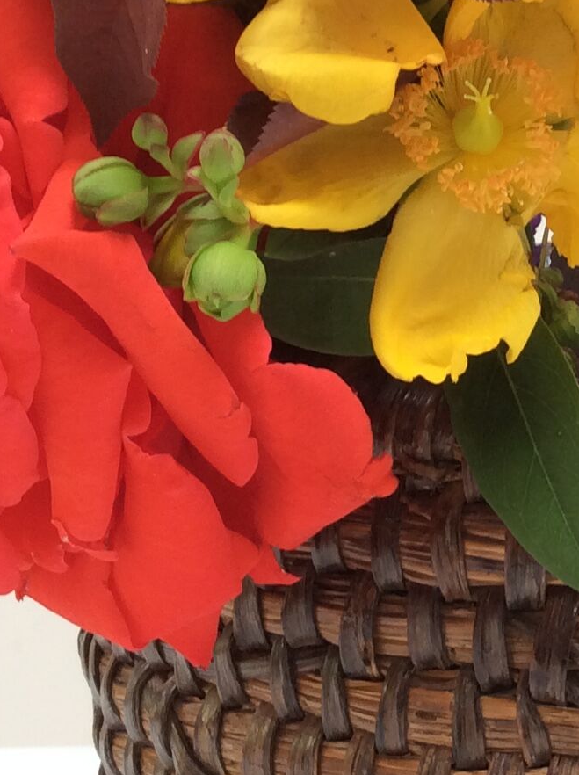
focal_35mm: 94
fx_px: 2101
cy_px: 320
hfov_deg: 15.4
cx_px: 589
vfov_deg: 20.9
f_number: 2.4
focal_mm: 3.3
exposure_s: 1/25
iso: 32
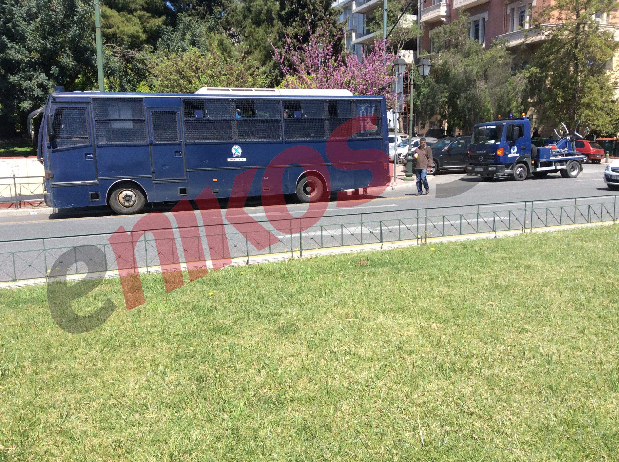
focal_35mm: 33
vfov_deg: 42.8
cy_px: 231
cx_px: 310
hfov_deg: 55.4
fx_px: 589
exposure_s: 1/937
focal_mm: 3.3
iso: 32
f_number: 2.4
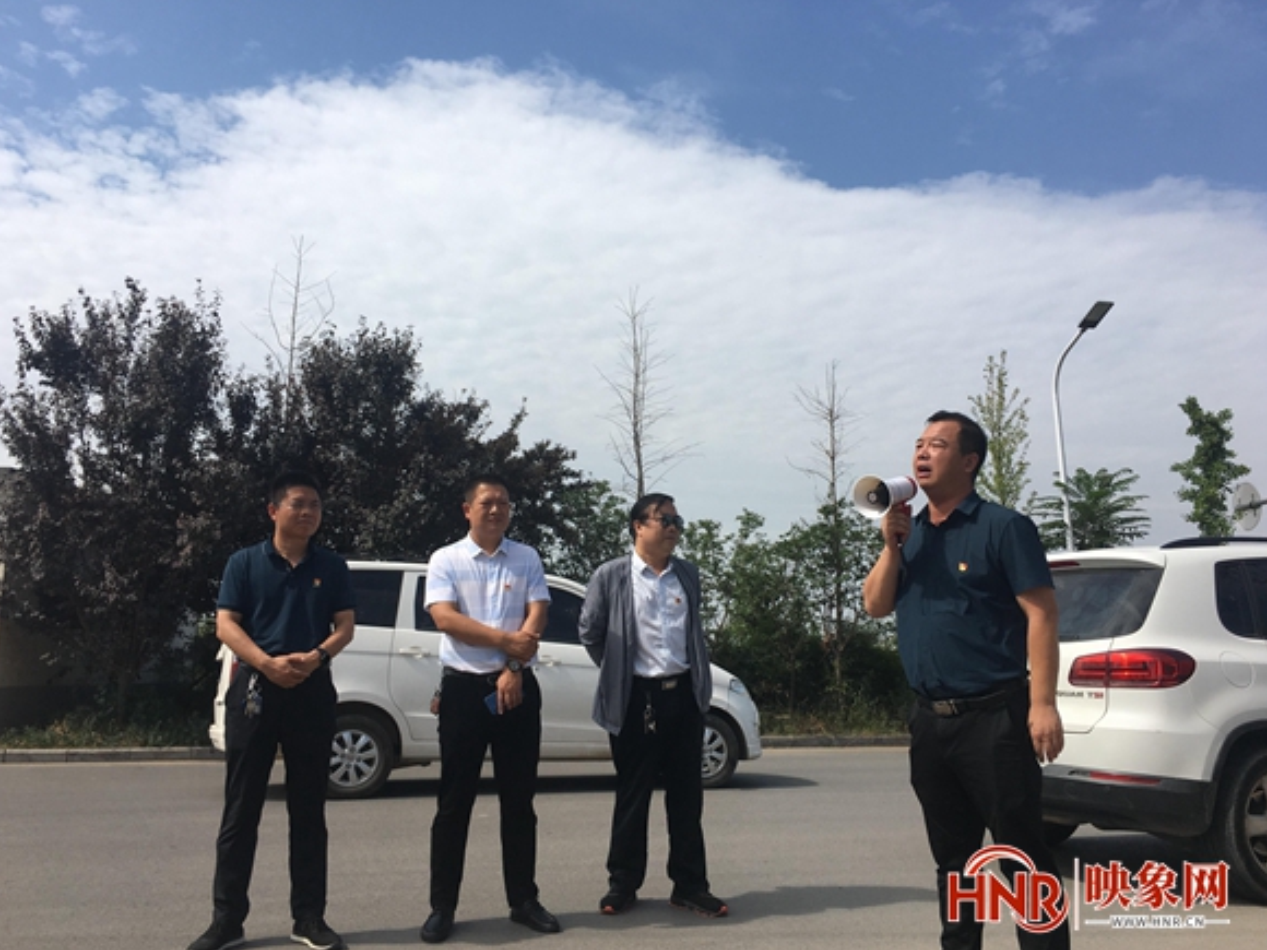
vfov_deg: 46.8
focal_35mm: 30
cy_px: 485
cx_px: 636
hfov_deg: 60.0
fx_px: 1098
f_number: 2.2
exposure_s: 1/2262
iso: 25
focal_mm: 4.15
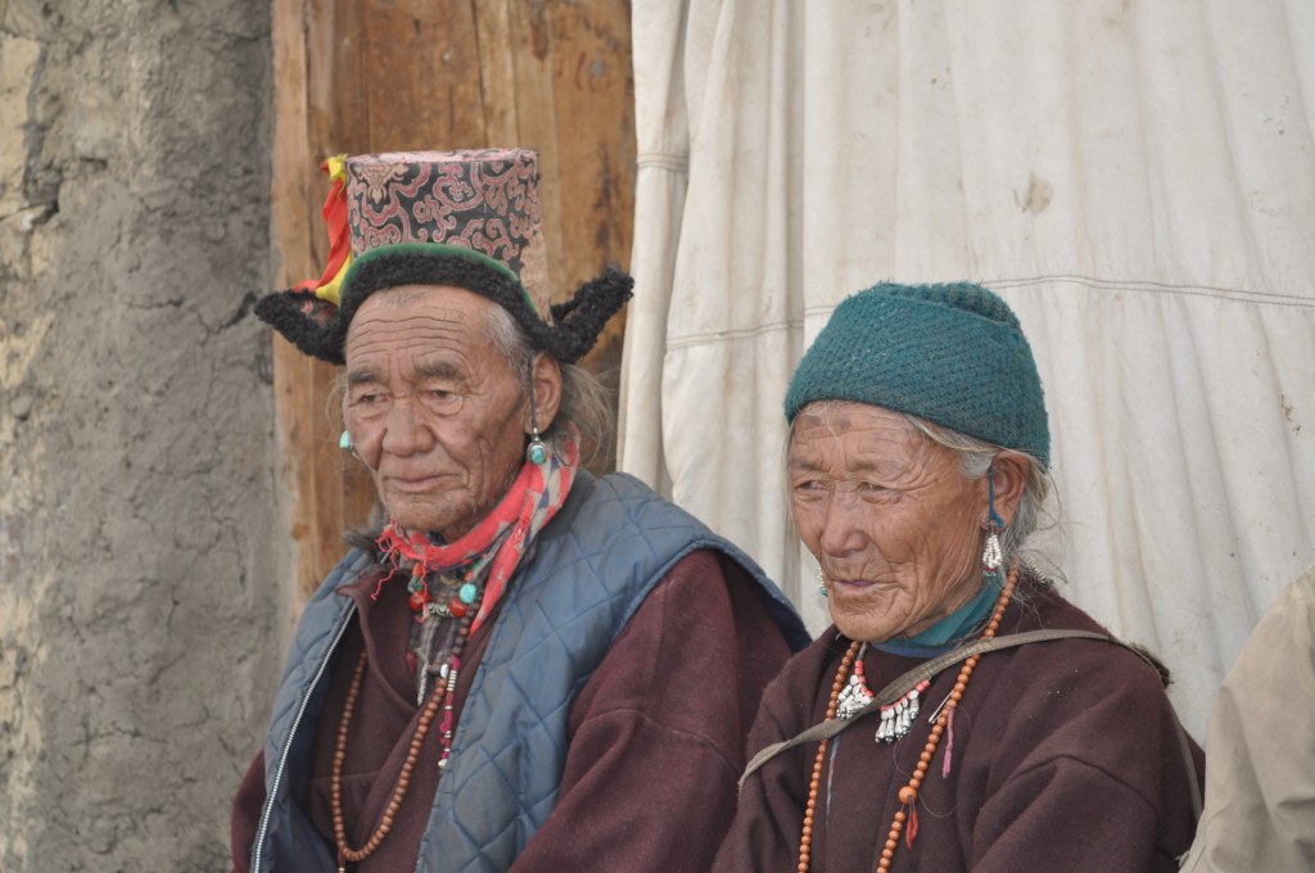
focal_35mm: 82
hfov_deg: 24.6
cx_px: 658
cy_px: 436
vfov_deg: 16.5
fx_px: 3010
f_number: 5.6
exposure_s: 1/40
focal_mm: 55
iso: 200
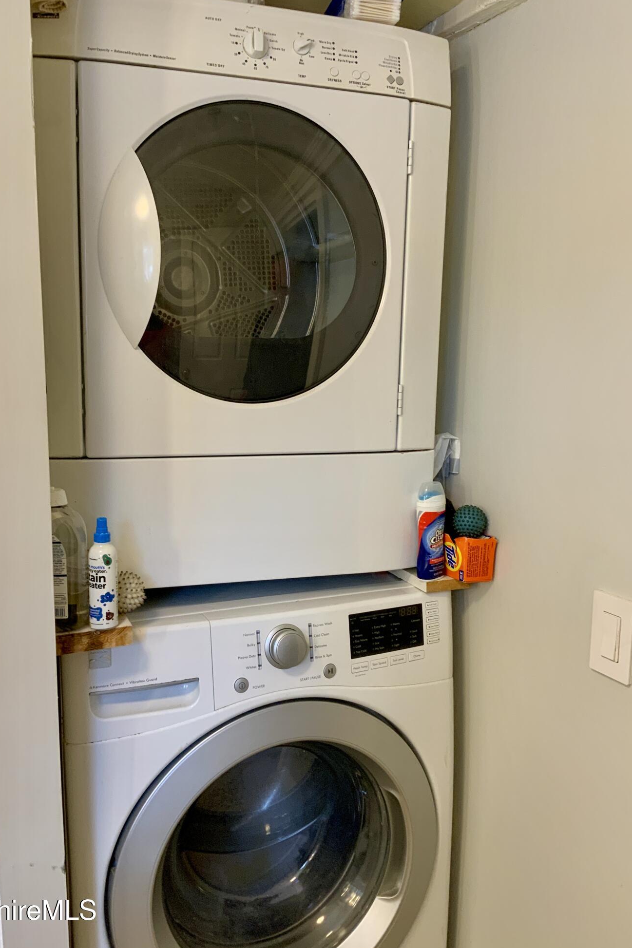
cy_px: 468
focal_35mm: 31
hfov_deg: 42.3
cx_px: 289
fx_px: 816
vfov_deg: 60.3
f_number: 1.8
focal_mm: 3
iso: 80
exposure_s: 1/60
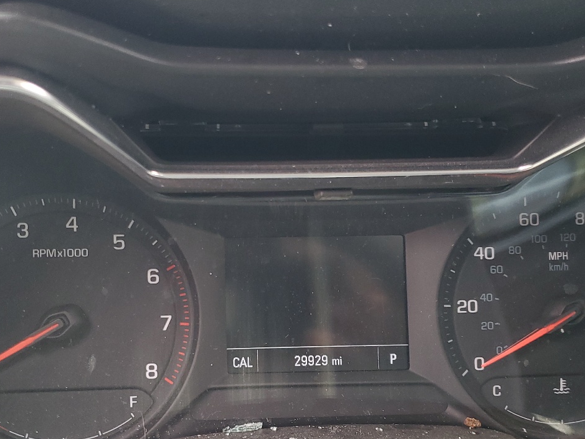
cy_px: 261
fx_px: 744
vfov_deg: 32.8
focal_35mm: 44
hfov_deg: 42.9
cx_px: 268
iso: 90
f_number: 1.5
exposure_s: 1/120
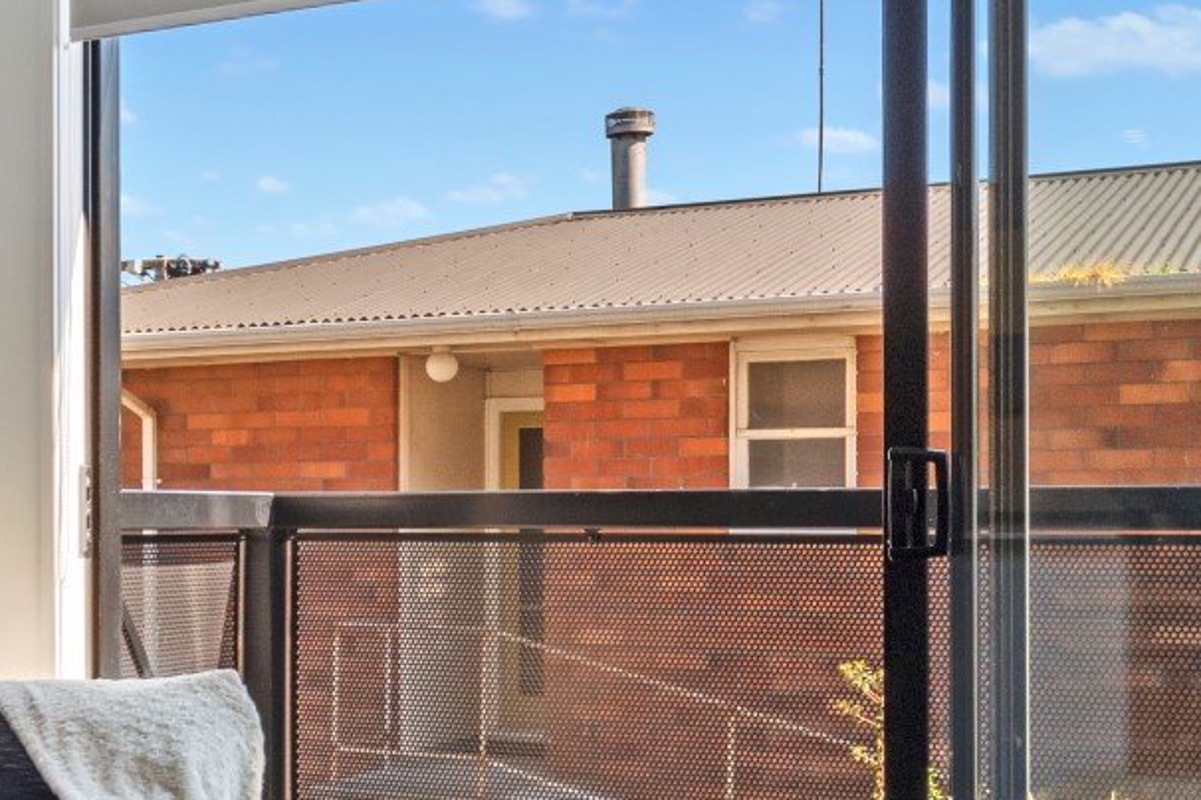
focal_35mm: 57
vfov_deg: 23.8
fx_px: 1901
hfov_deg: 33.7
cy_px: 461
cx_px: 196
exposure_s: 1/40
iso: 160
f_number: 5
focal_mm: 12
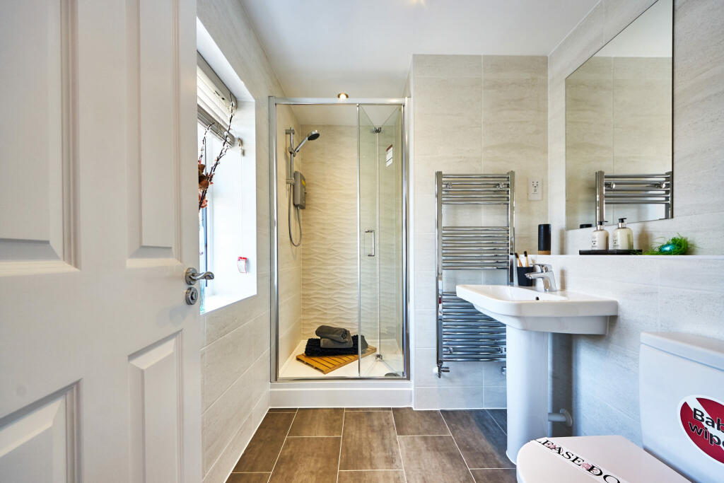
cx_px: 362
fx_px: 241
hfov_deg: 112.6
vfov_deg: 90.0
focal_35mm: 12
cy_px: 242
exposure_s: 1/13
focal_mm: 8
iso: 320
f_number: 8
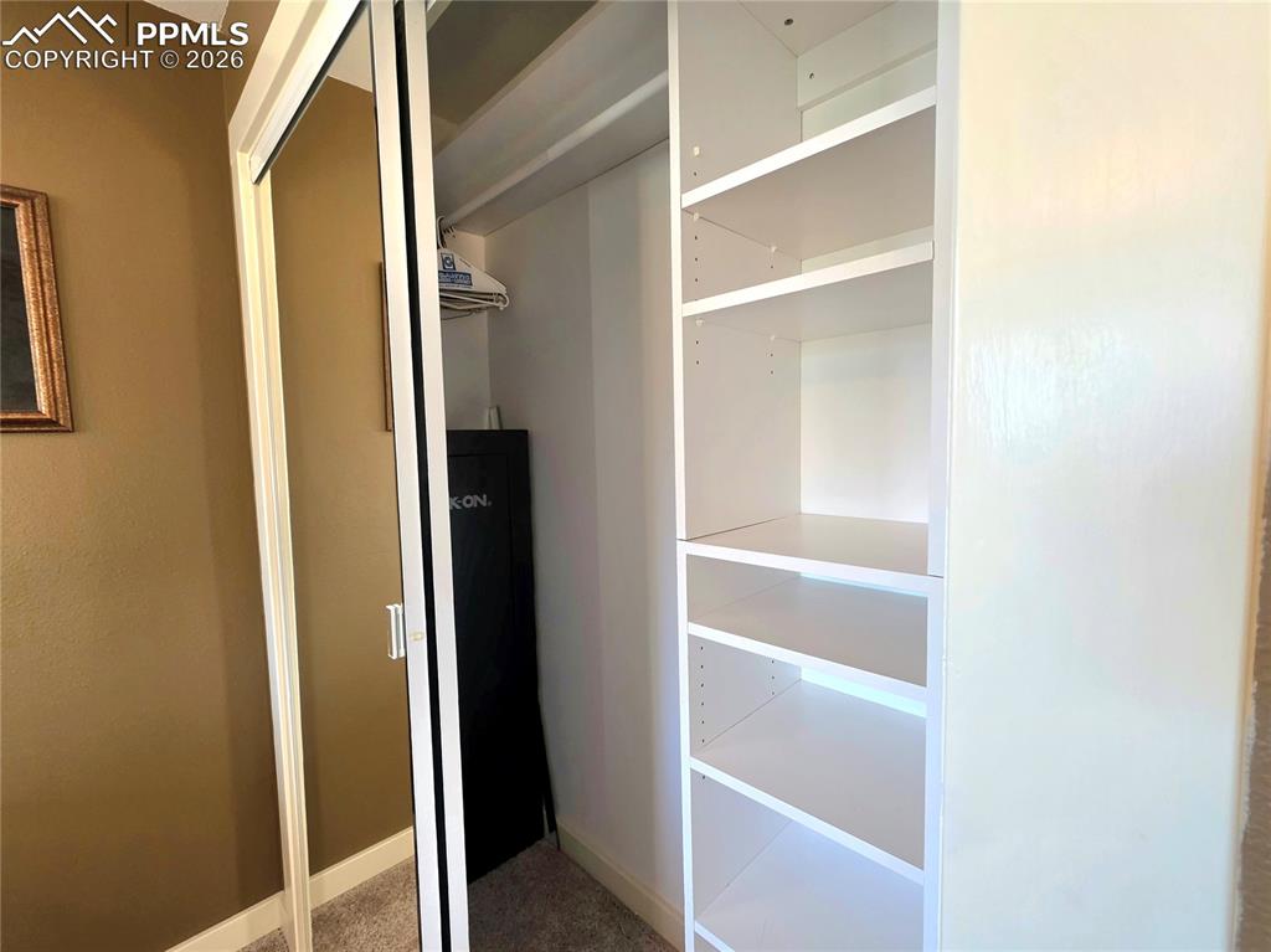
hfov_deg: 106.2
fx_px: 477
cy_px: 476
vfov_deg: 89.9
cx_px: 636
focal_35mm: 13
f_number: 1.9
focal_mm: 2.2
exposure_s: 1/60.2
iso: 200
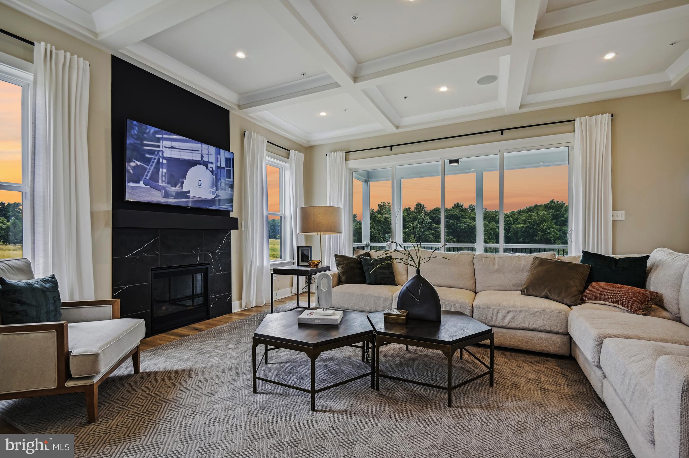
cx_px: 344
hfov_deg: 96.8
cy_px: 229
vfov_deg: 73.7
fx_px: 306
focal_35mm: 16
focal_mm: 16
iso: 200
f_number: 10
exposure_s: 1/25
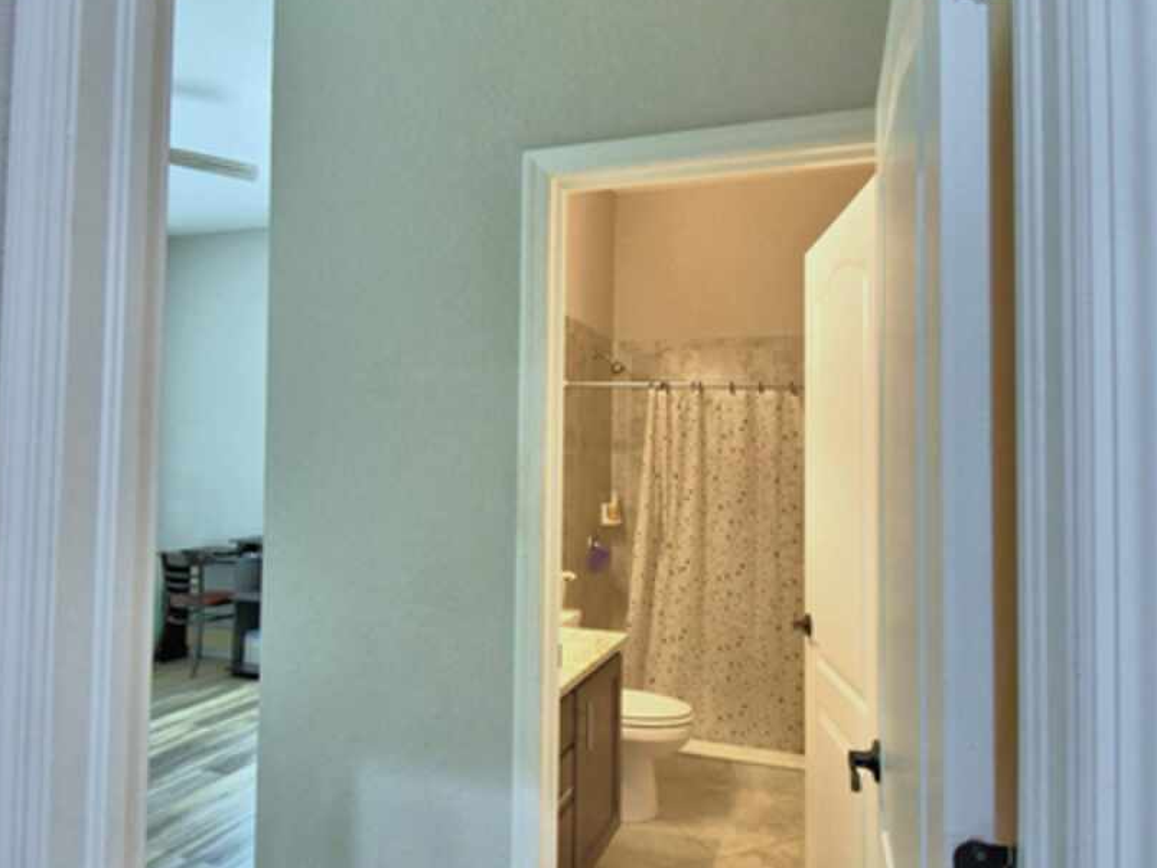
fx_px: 769
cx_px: 563
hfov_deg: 73.9
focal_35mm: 23
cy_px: 434
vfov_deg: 58.9
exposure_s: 1/30
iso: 800
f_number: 4.5
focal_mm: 10
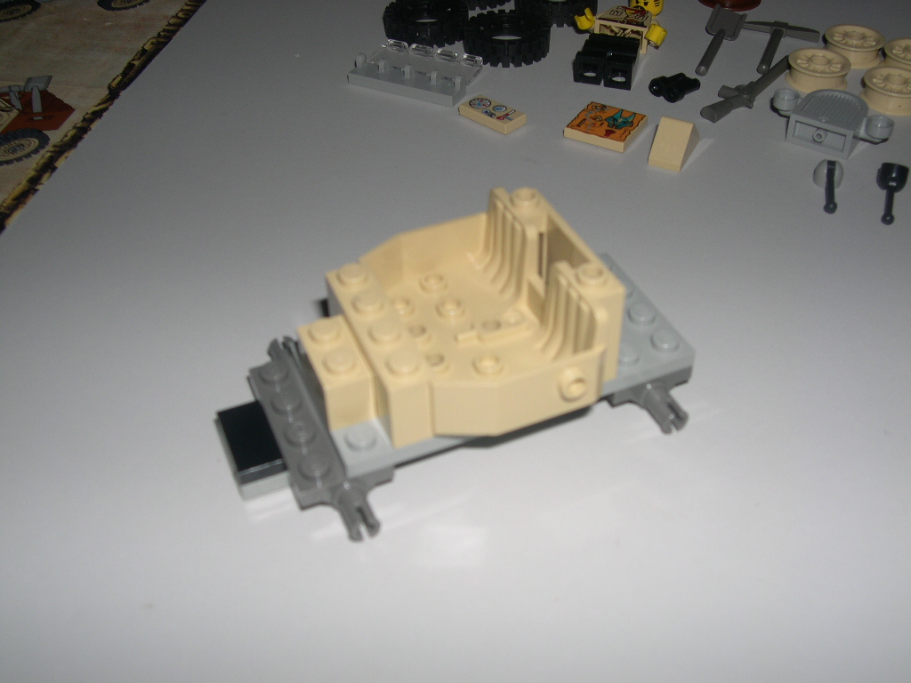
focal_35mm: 38
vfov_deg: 37.7
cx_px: 456
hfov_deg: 49.0
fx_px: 1000
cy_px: 342
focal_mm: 8
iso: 100
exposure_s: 1/60
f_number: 7.6
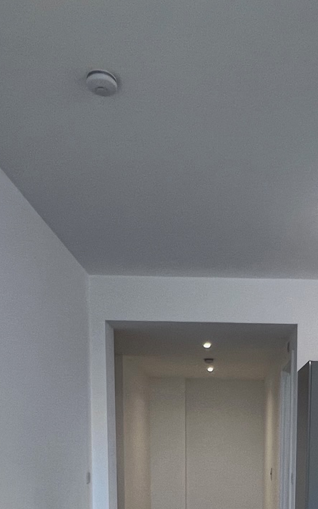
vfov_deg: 42.9
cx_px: 252
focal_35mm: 39
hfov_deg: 31.9
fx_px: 541
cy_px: 517
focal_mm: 1.57
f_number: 1.8
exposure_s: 1/100
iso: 160
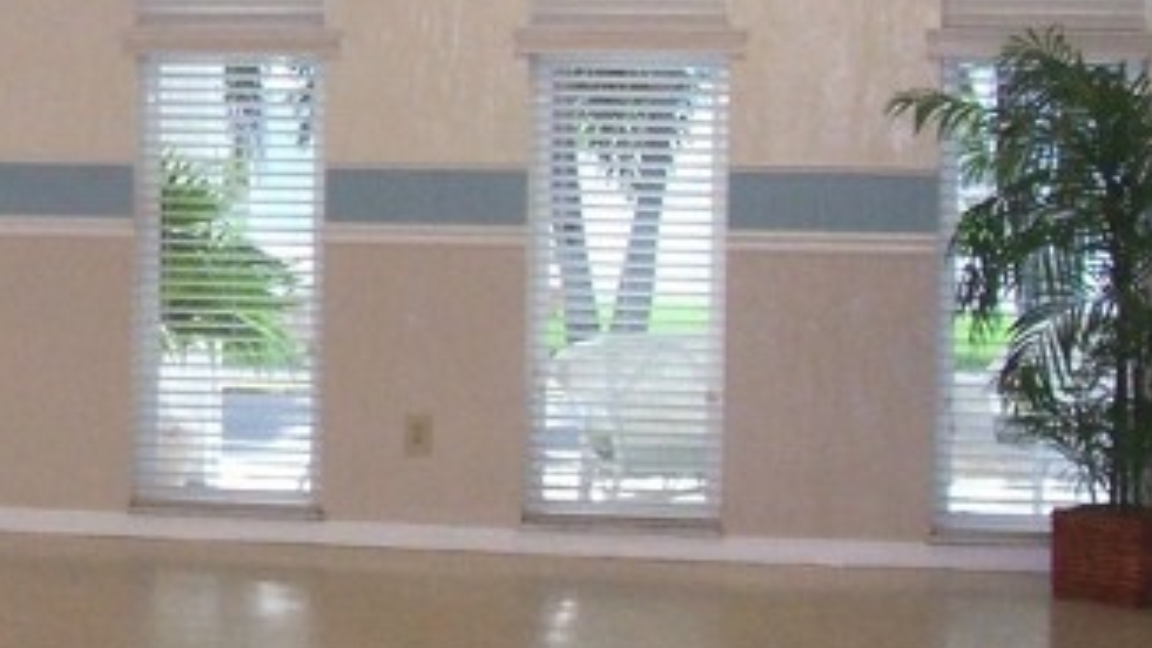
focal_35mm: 116
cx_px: -268
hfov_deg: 17.5
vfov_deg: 10.4
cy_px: 218
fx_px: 3544
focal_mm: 5.6
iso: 140
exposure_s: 1/112
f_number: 2.7
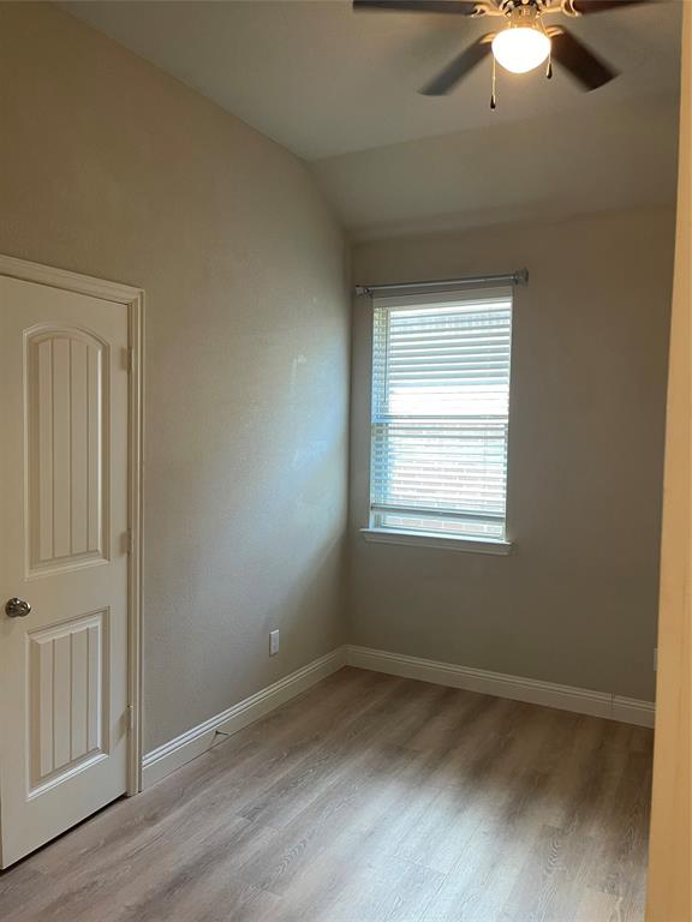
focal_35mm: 25
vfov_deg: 69.4
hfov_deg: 54.9
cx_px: 346
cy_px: 461
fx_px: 666
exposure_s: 1/60
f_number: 1.6
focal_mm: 5.1
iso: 200
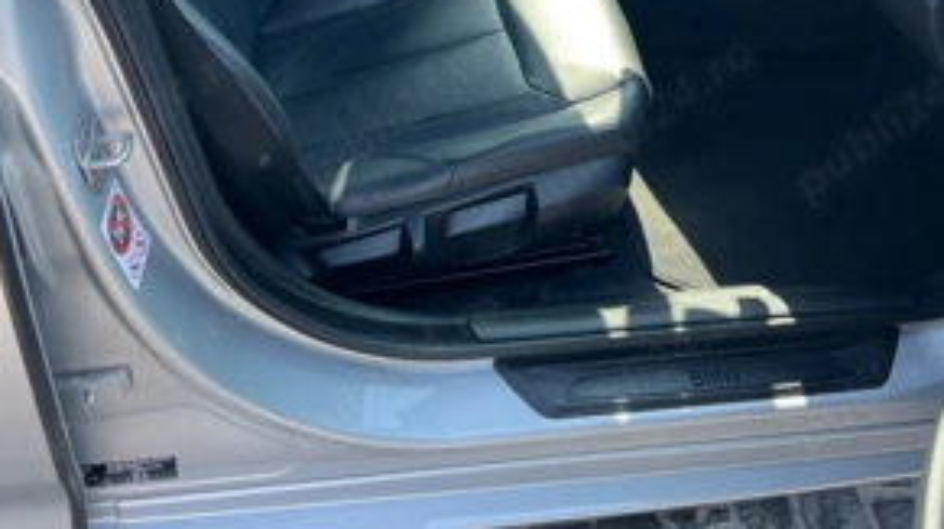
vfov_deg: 27.1
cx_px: 461
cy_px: -94
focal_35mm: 39
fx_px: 975
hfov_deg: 51.6
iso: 50
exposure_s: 1/270
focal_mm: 5.7
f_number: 1.5
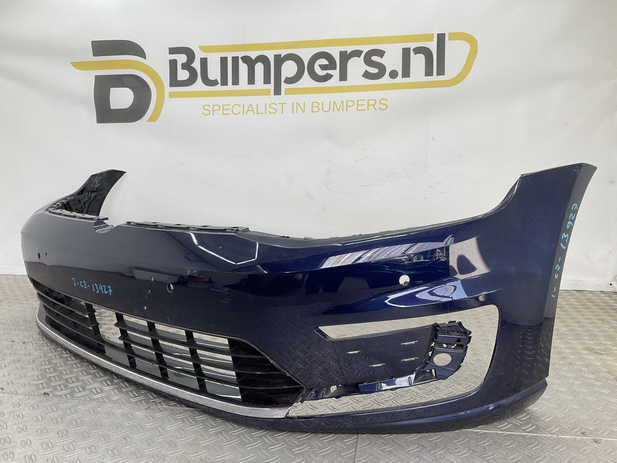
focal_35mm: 29
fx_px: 517
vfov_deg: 48.2
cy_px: 232
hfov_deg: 61.7
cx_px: 308
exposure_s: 1/142
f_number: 1.8
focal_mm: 3
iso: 16
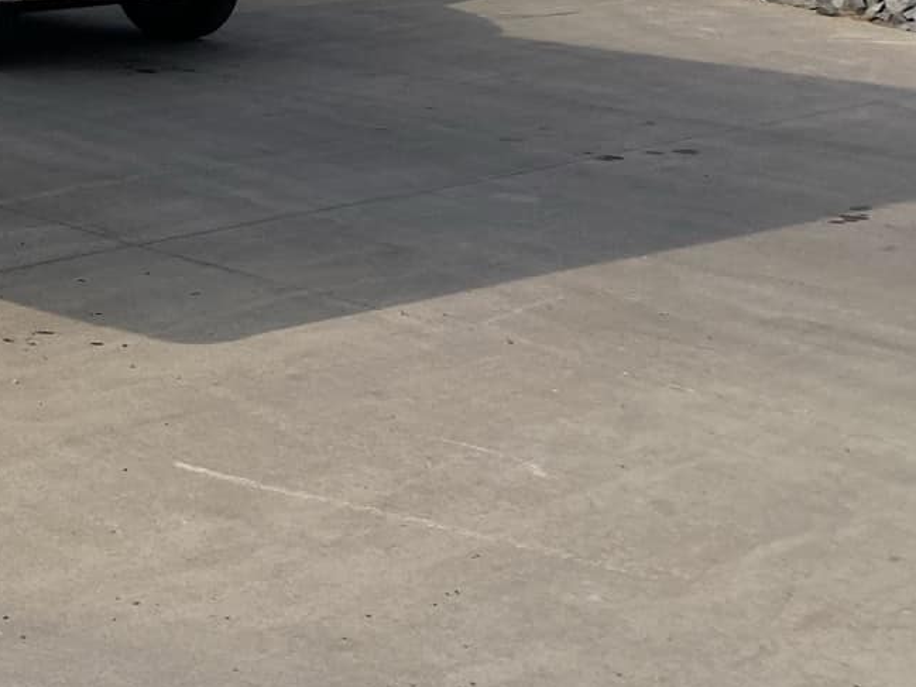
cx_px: -325
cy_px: -389
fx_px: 2170
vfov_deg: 16.2
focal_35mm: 82
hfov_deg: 21.2
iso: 32
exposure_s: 1/3300
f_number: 1.8
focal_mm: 4.25
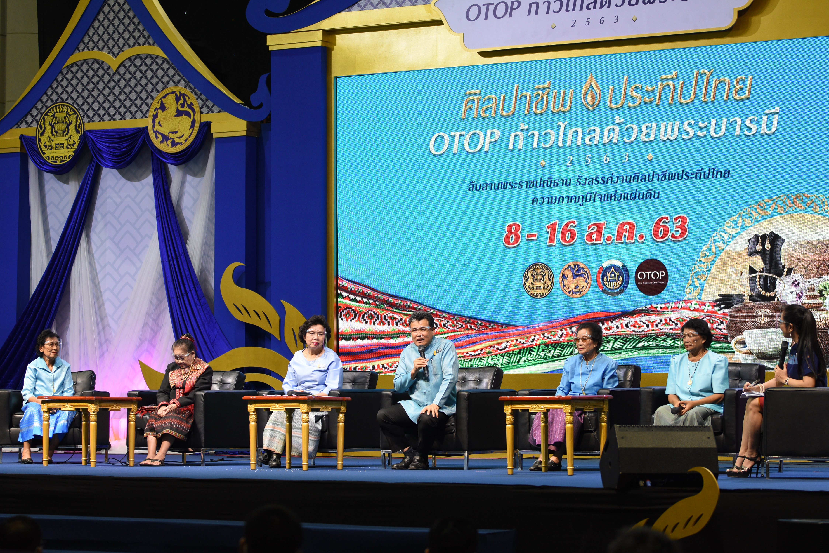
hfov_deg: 19.5
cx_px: 414
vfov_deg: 13.0
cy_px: 276
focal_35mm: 105
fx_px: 2418
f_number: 2.8
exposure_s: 1/320
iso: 800
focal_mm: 70
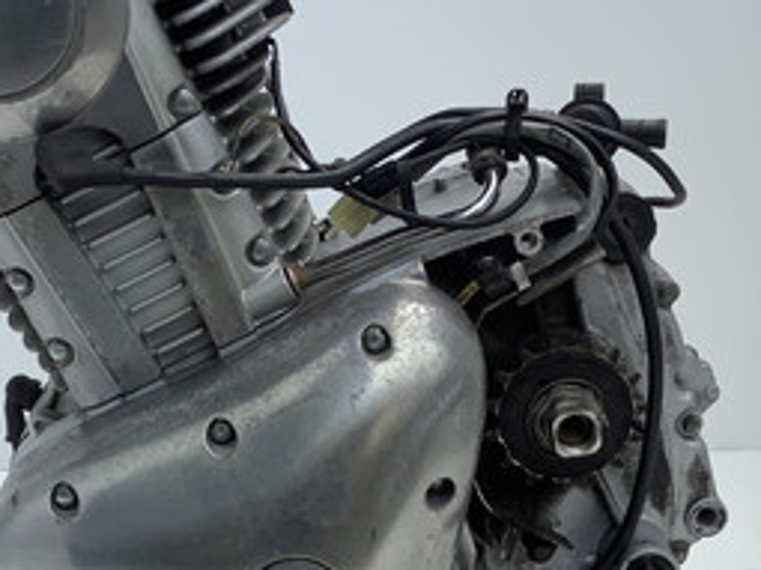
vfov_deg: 20.1
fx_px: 1604
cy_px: 385
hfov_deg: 26.7
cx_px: 319
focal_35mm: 73
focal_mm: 3.3
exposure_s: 1/362
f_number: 2.4
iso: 25
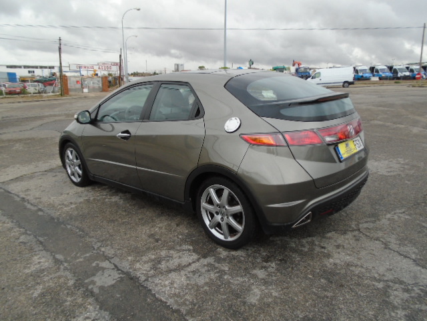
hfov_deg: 67.3
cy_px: 160
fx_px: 321
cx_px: 214
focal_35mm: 26
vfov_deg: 53.1
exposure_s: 1/500
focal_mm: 4.6
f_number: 3.2
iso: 100
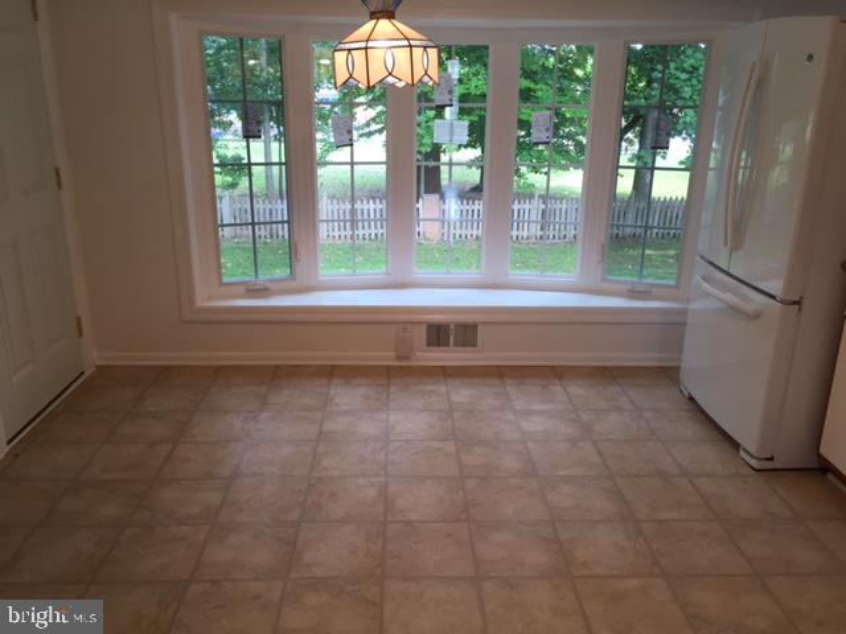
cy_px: 317
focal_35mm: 29
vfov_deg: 48.2
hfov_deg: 61.7
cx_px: 423
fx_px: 709
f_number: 2.2
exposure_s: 1/40
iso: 32
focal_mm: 4.15
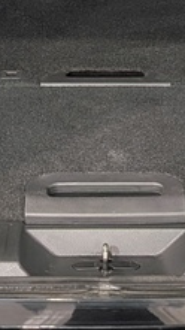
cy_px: -1
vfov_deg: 17.3
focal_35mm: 121
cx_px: 103
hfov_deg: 10.0
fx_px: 1057
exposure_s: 1/25
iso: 36
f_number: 1.7
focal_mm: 4.53
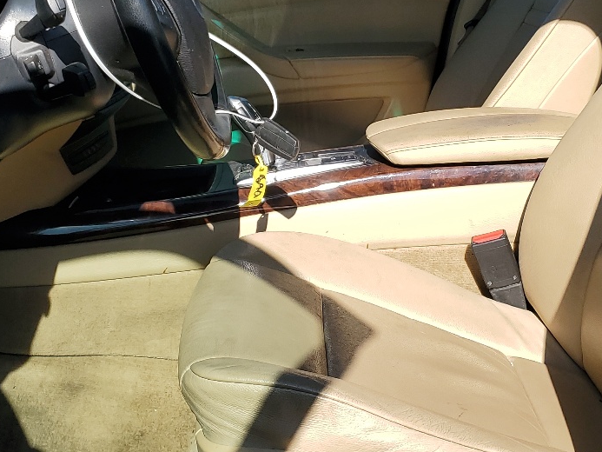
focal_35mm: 60
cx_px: 282
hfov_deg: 32.2
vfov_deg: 24.4
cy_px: 171
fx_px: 1044
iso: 50
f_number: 1.5
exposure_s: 1/2000
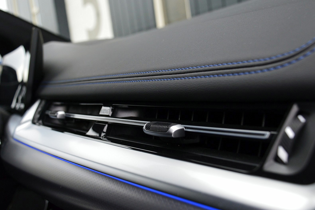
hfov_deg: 44.0
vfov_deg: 30.2
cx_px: 155
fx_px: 389
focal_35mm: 45
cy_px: 104
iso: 800
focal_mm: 29
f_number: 8
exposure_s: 1/60
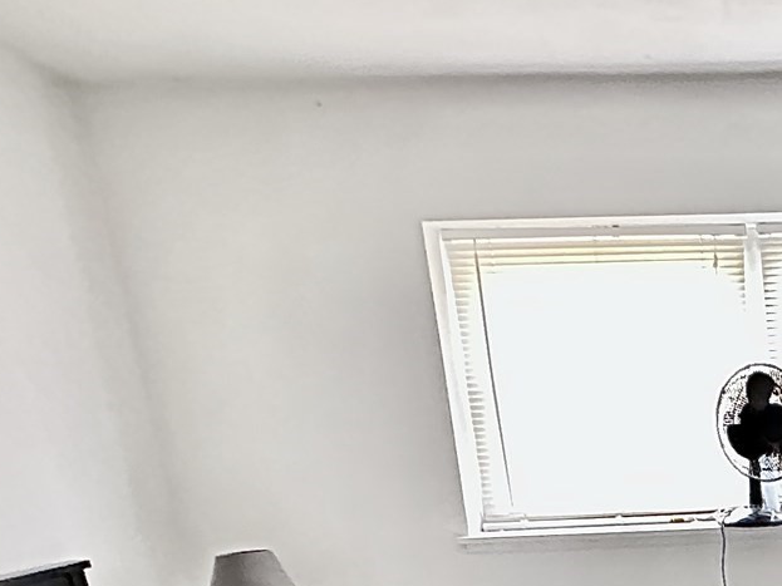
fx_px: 1039
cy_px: 755
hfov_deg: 35.2
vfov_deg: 26.8
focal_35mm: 46
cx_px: 865
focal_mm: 2.22
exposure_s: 1/17
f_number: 2.2
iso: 2500
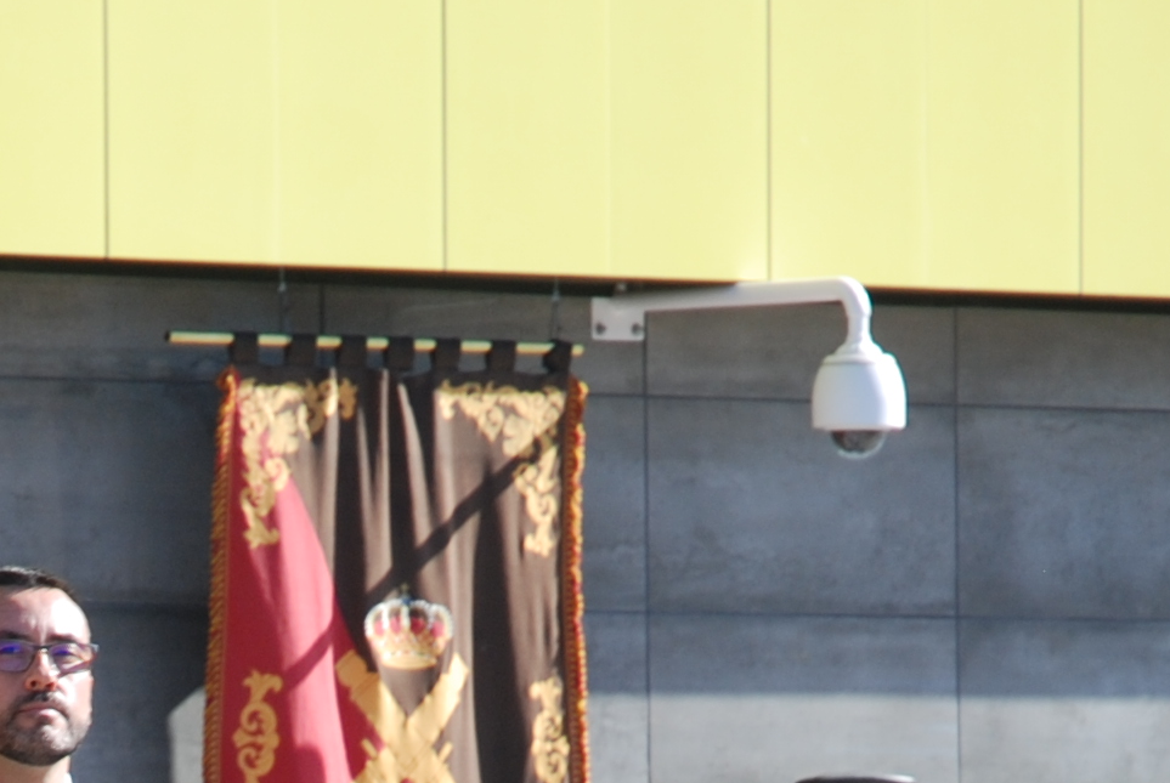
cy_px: 1374
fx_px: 13734
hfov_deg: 4.9
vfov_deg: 3.3
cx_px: 39
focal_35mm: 422
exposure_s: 1/200
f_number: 4.5
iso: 100
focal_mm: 70
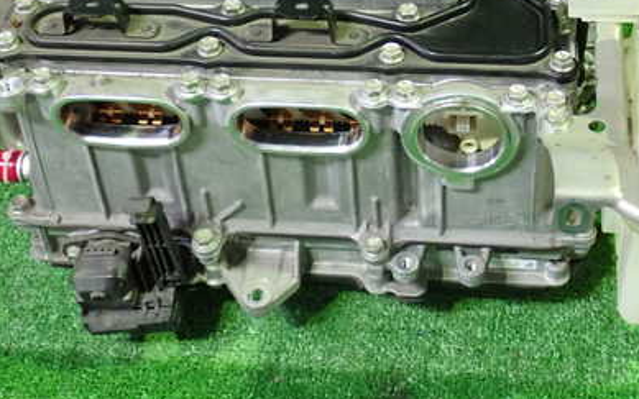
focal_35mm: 67
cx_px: 384
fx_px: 1167
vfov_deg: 19.3
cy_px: 108
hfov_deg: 30.5
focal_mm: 7.31
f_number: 2.8
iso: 800
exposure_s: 1/30
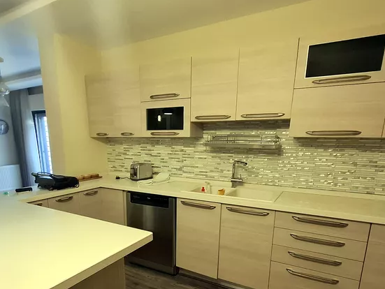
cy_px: 198
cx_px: 169
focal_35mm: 22
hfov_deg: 76.0
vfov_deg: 59.4
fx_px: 245
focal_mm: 1.74
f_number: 2.2
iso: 200
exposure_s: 1/50
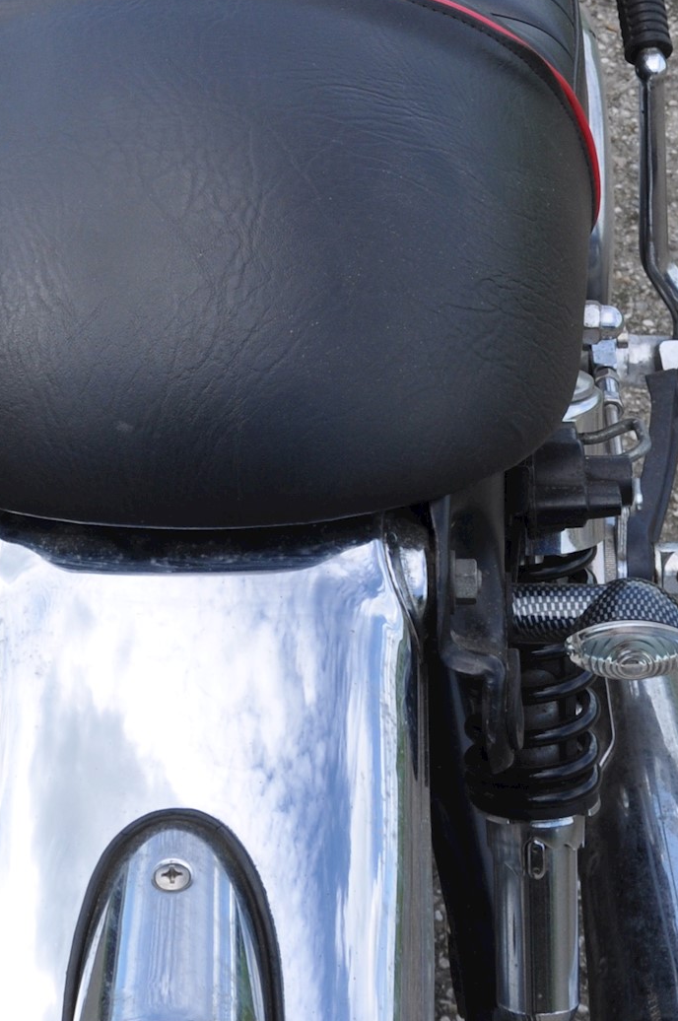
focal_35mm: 134
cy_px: -116
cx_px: 277
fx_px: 3795
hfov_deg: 10.2
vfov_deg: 14.9
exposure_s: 1/125
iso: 200
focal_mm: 32
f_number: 13
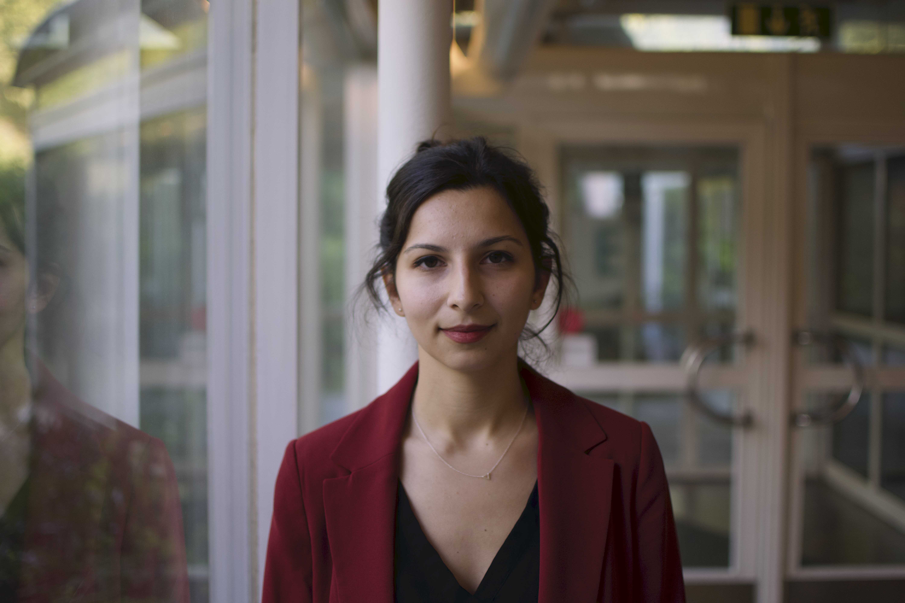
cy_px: 302
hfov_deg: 37.9
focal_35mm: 52
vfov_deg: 25.8
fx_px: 1320
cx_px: 452
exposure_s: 1/250
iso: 200
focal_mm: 35
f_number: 1.8
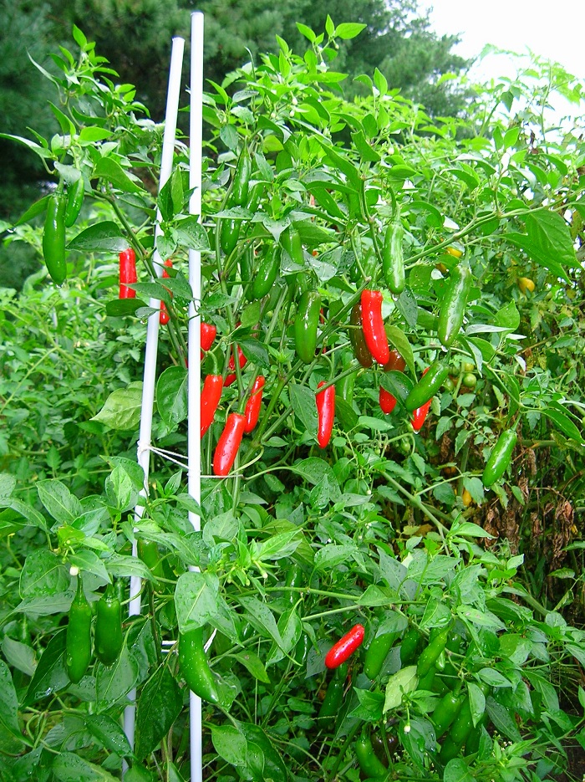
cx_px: 292
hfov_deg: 41.7
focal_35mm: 34
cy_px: 391
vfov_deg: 54.0
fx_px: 767
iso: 50
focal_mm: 5.7
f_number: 2.9
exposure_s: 1/30
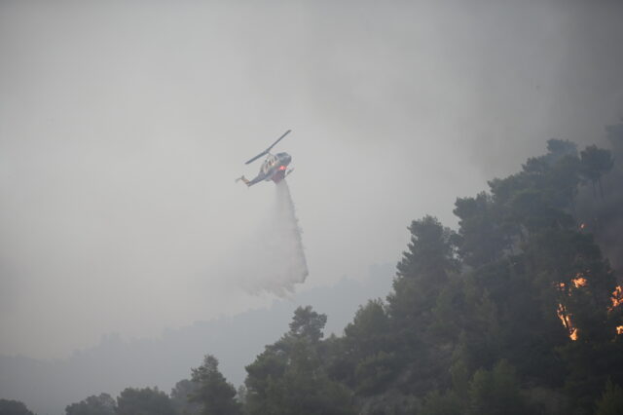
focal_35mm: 140
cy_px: 208
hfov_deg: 14.7
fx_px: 2421
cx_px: 312
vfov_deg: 9.8
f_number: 2.8
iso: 800
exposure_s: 1/640
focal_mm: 140
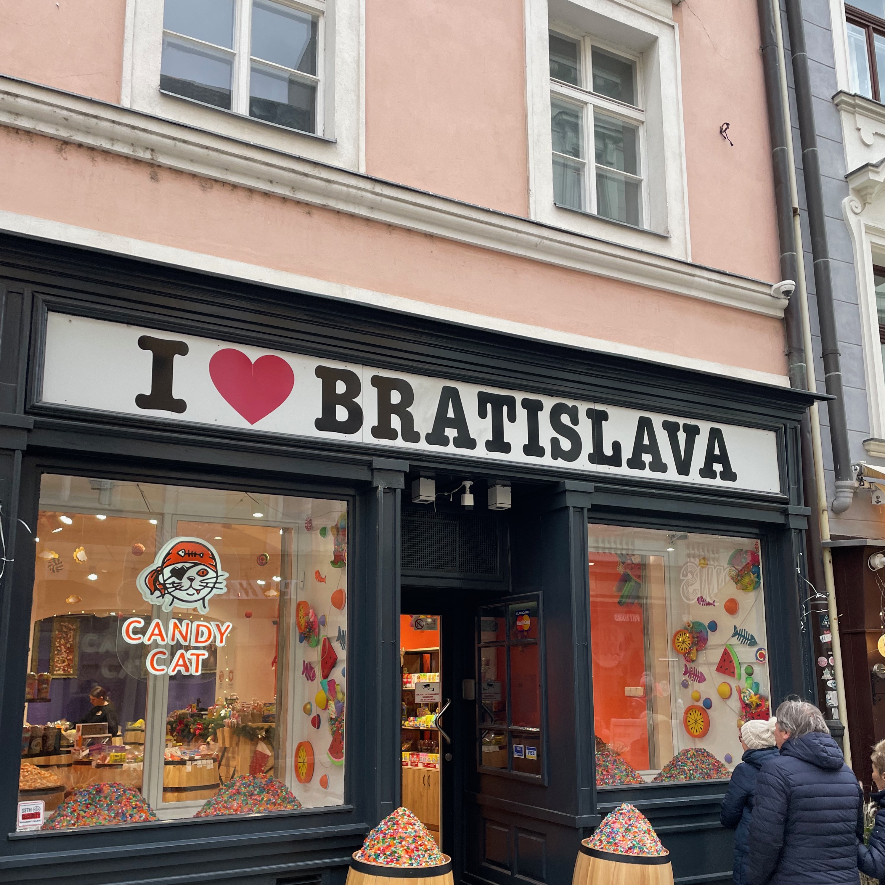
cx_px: 443
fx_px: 897
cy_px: 529
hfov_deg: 52.5
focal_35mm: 31
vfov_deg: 52.2
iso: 40
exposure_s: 1/121
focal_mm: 4.2
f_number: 1.6
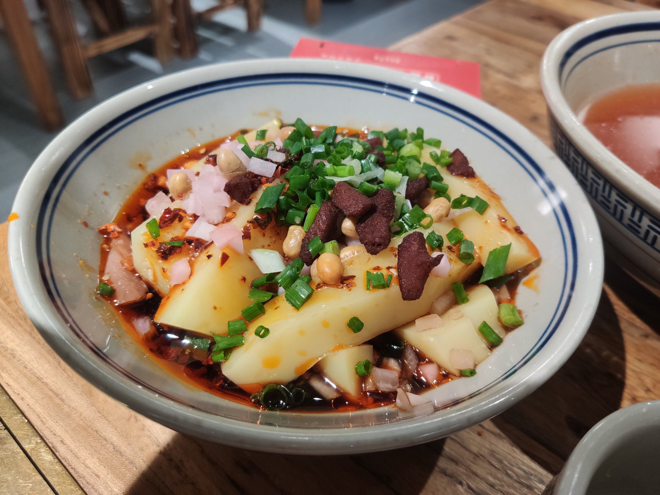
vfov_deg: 53.1
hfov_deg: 67.3
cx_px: 330
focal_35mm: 26
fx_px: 496
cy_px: 248
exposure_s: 1/100
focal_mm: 4.75
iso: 787
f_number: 1.75
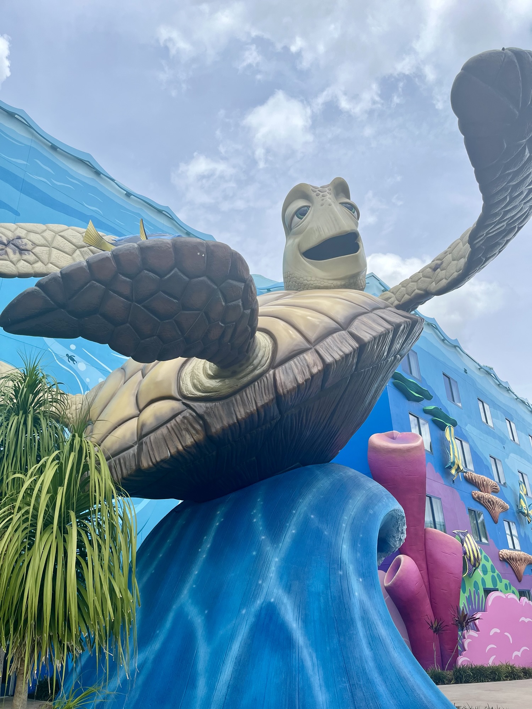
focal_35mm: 26
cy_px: 354
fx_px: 533
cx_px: 266
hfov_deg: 53.1
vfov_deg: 67.3
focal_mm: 5.1
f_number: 1.6
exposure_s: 1/4854
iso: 50
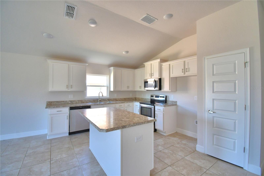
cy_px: 88
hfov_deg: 100.4
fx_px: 110
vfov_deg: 77.3
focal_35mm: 15
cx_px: 132
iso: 400
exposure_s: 1/50
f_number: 4.5
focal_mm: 10
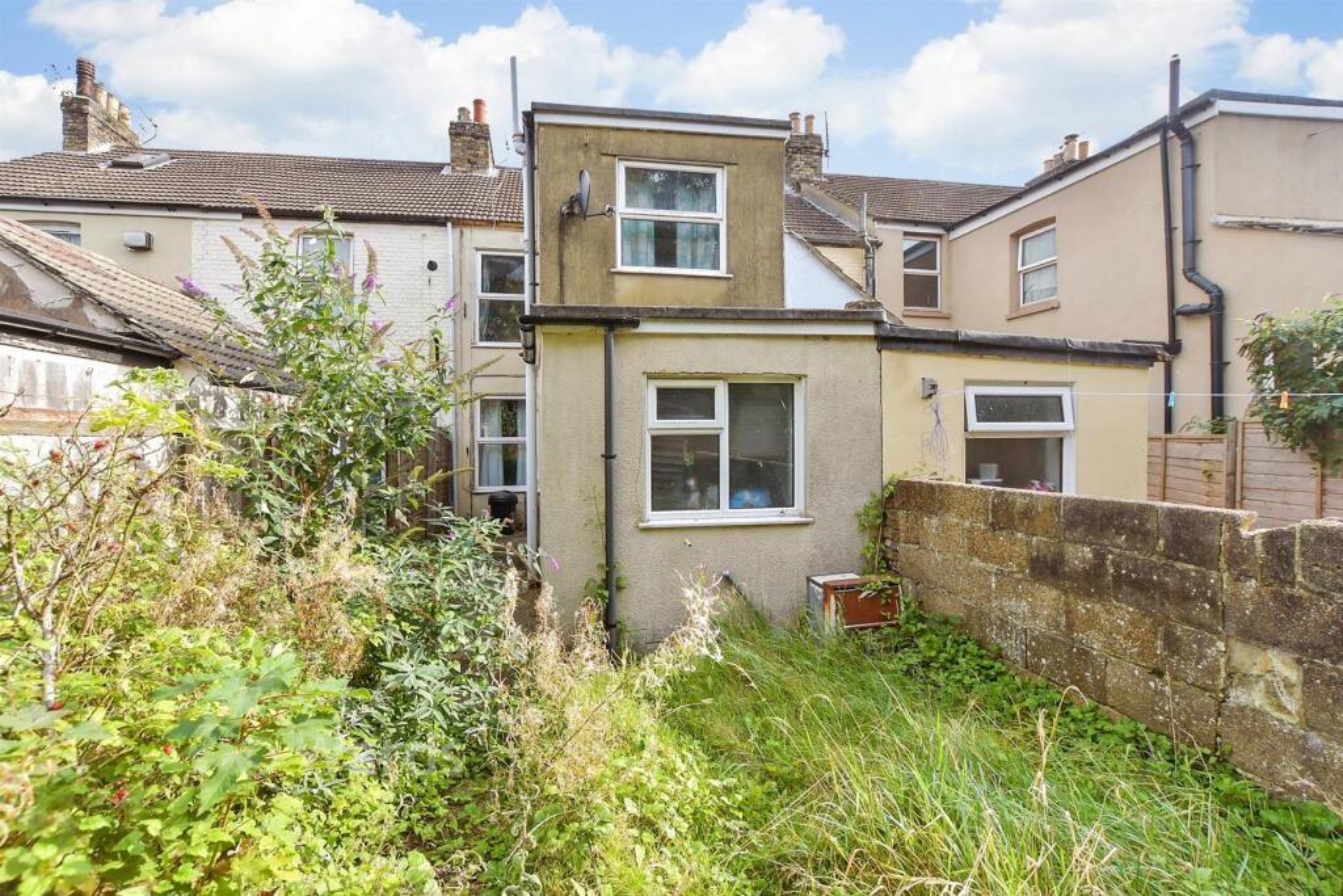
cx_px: 672
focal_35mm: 15
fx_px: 560
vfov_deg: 77.3
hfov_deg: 100.4
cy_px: 448
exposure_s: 1/200
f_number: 6.3
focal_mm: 10
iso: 160
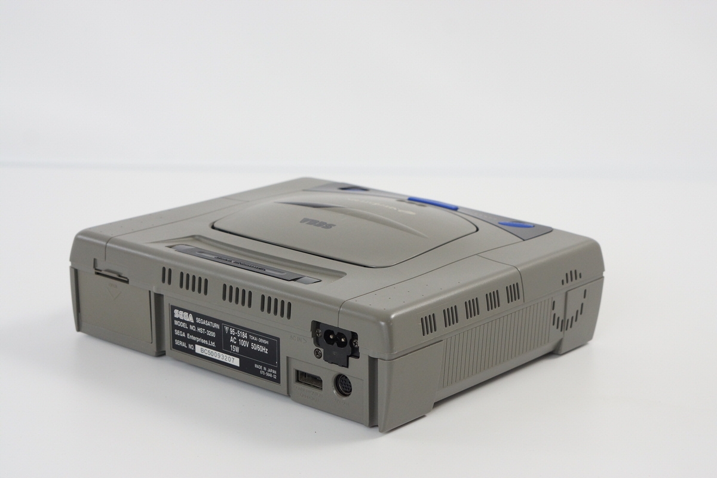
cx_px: 358
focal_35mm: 75
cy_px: 239
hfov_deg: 27.0
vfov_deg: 18.2
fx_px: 1494
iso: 640
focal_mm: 50
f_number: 6.3
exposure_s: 1/80
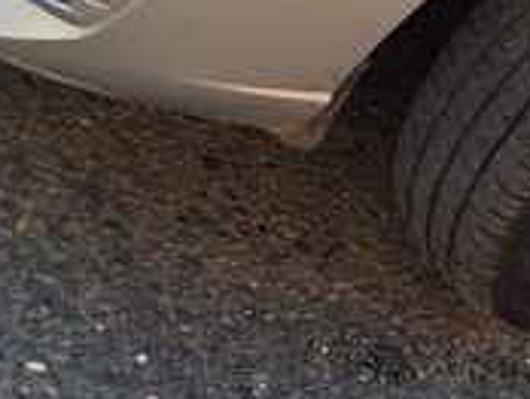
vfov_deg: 10.9
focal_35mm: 135
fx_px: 2070
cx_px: 1036
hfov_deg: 12.9
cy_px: -30
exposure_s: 1/654
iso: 40
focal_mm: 5.54
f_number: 1.8
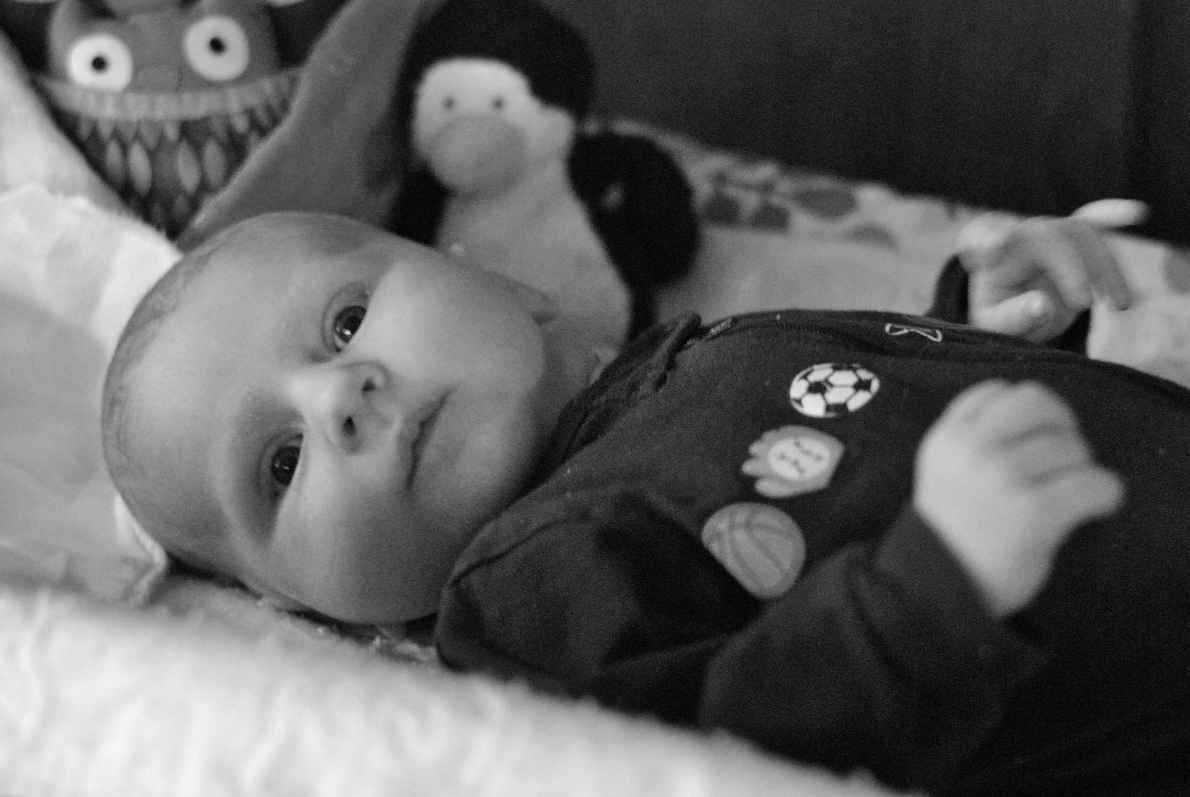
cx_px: 606
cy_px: 386
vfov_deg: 17.3
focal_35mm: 79
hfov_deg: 25.6
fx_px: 2615
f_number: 2.5
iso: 1600
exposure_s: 1/25
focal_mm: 50
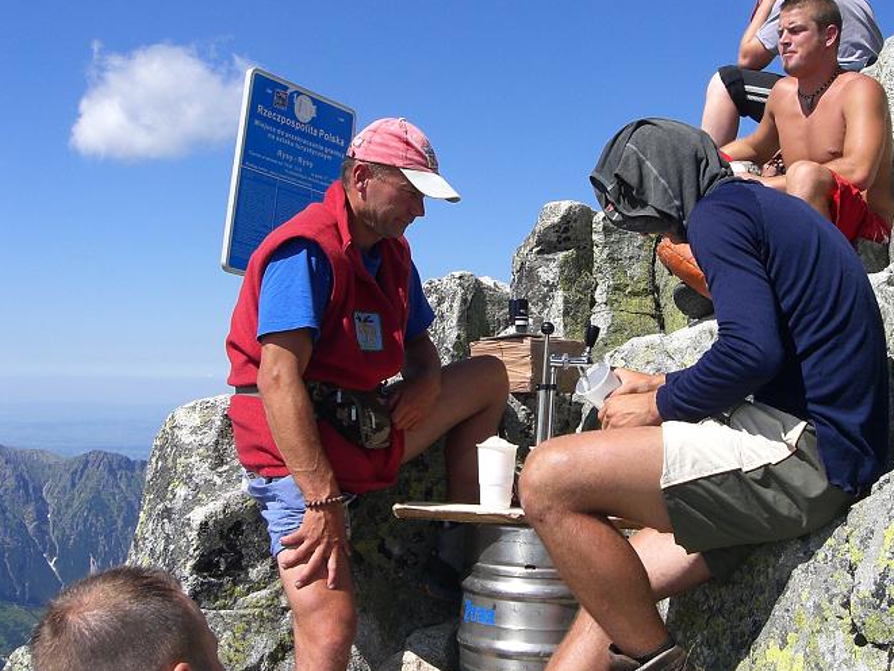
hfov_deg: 41.0
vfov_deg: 31.5
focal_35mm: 46
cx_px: 538
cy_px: 292
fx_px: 1188
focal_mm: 6.3
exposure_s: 1/640
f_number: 4.4
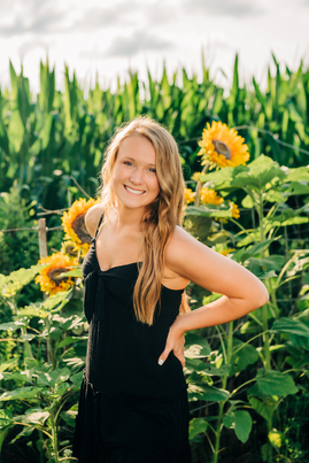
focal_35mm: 62
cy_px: 240
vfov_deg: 32.4
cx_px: 144
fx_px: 798
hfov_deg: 21.9
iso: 100
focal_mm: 50
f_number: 2.5
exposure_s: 1/250
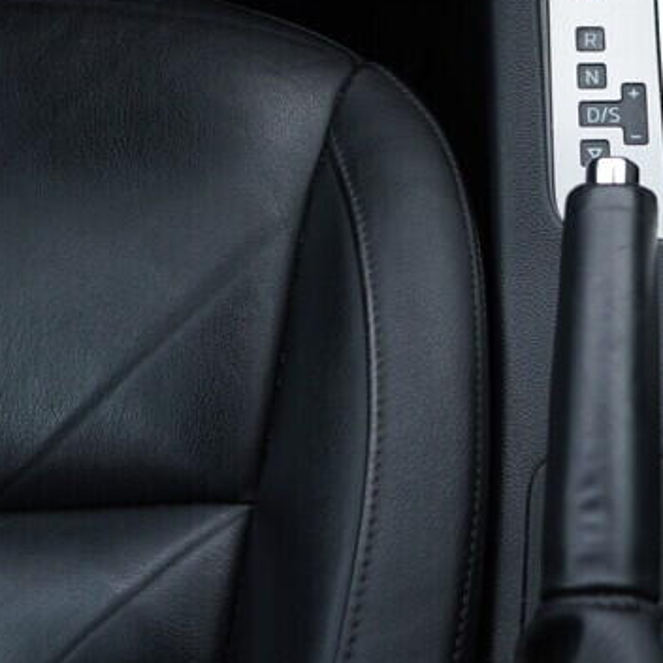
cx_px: 742
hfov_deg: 18.7
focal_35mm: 89
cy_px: 27
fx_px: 1929
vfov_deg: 19.1
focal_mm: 24
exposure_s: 1/50
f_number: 3.2
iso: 125
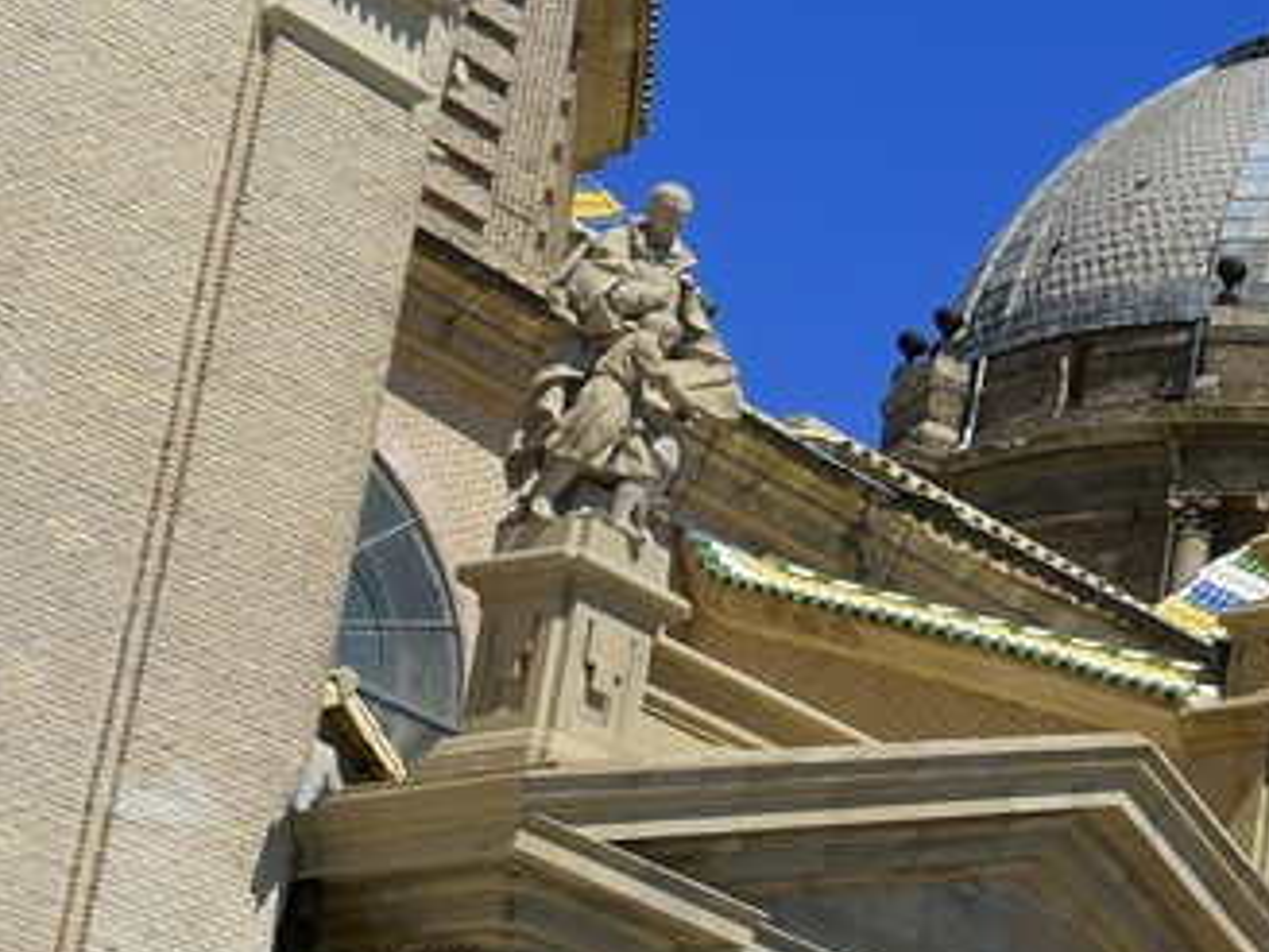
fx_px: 4986
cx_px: 2836
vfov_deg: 10.7
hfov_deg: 12.2
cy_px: 1115
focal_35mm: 136
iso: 100
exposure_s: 1/320
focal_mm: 29
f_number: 9
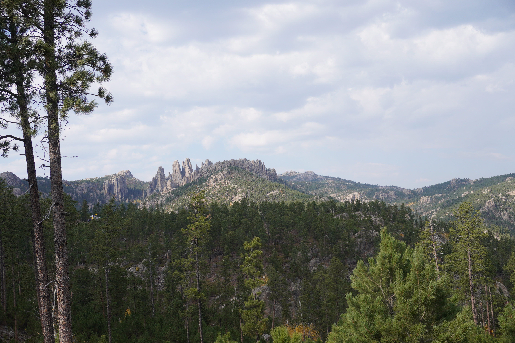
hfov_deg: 47.9
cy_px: 172
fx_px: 579
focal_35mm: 40
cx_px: 258
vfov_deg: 33.0
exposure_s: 1/200
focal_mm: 27
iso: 100
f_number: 8
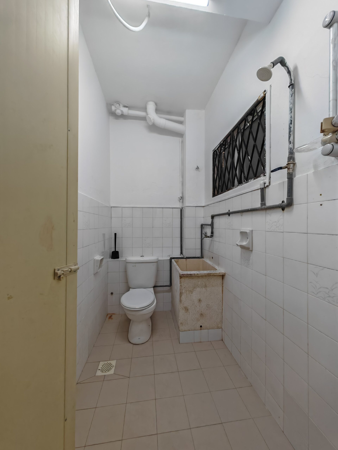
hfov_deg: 89.9
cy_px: 225
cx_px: 169
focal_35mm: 13
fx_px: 169
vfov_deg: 106.2
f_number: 2
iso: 640
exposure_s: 1/50
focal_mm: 1.82
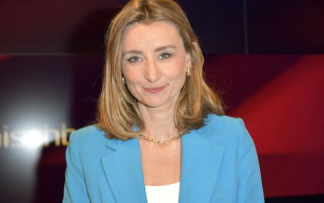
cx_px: 161
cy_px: 97
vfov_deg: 20.3
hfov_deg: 32.0
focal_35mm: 64
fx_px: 565
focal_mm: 62
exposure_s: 1/200
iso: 1000
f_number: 5.6
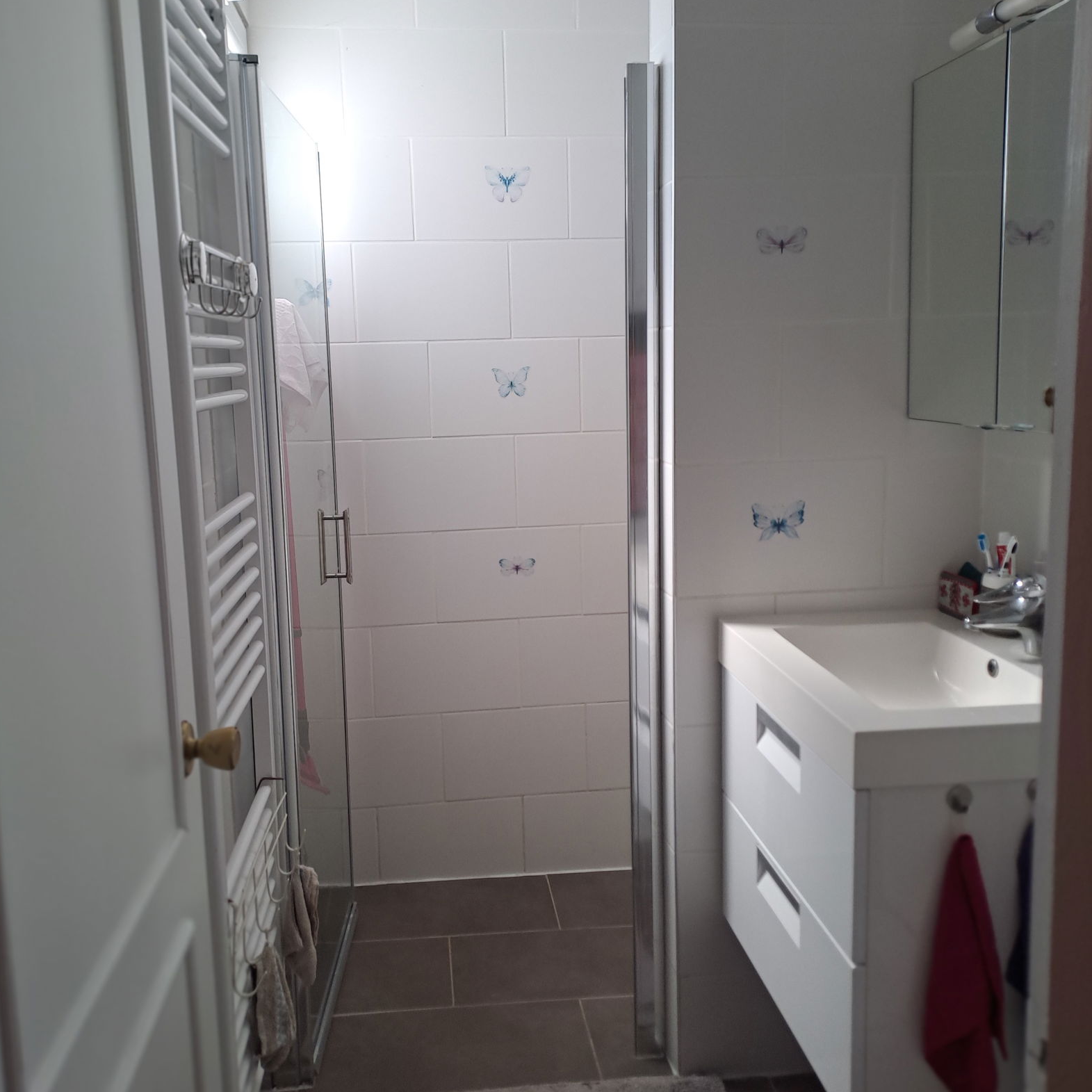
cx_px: 547
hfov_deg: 54.0
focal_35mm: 30
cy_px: 521
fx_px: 1071
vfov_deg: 54.0
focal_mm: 4.65
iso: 64
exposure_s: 1/60
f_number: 1.8
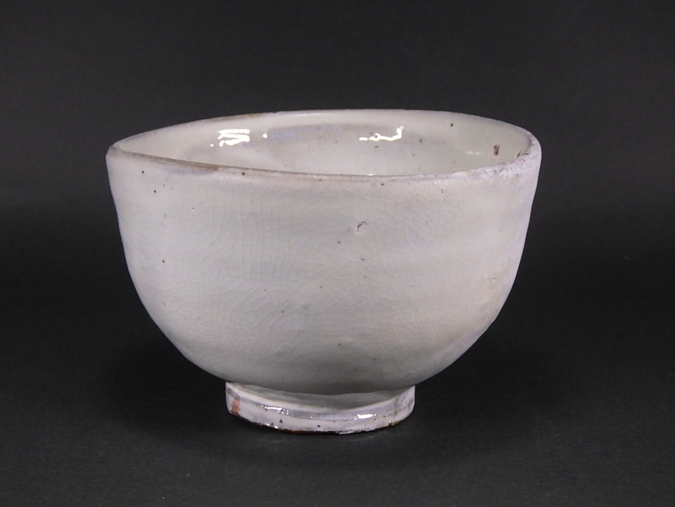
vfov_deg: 19.1
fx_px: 1501
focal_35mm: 77
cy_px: 254
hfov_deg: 25.3
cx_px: 338
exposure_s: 1/80
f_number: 4.8
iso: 500
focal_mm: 13.7
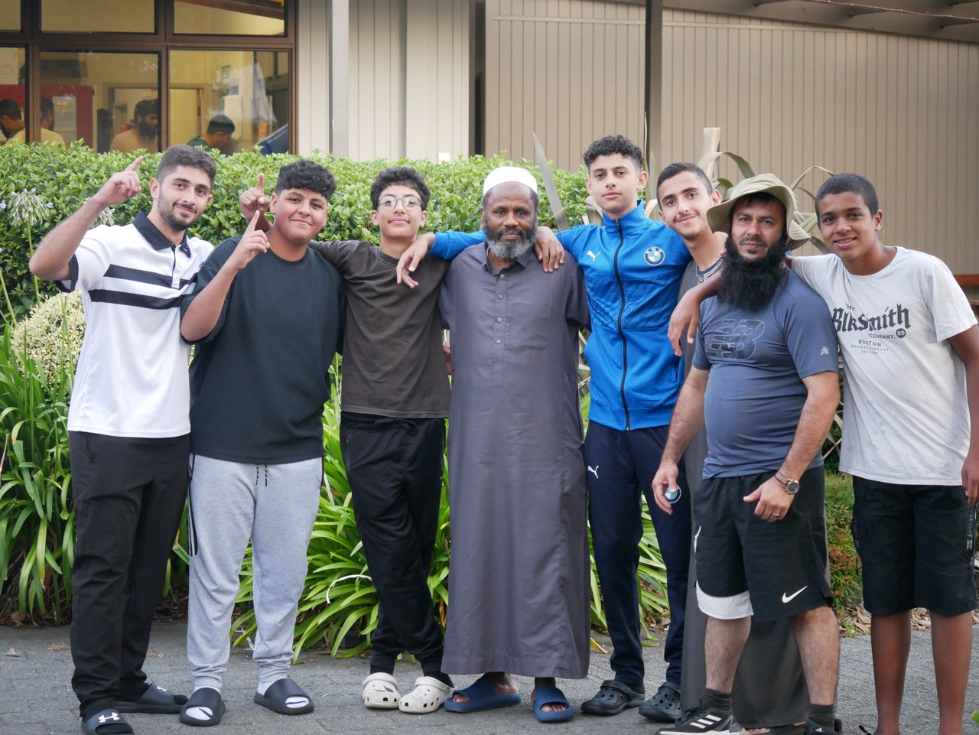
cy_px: 368
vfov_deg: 16.4
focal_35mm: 90
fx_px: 2546
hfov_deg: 21.8
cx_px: 490
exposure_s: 1/100
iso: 1600
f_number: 4
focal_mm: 45
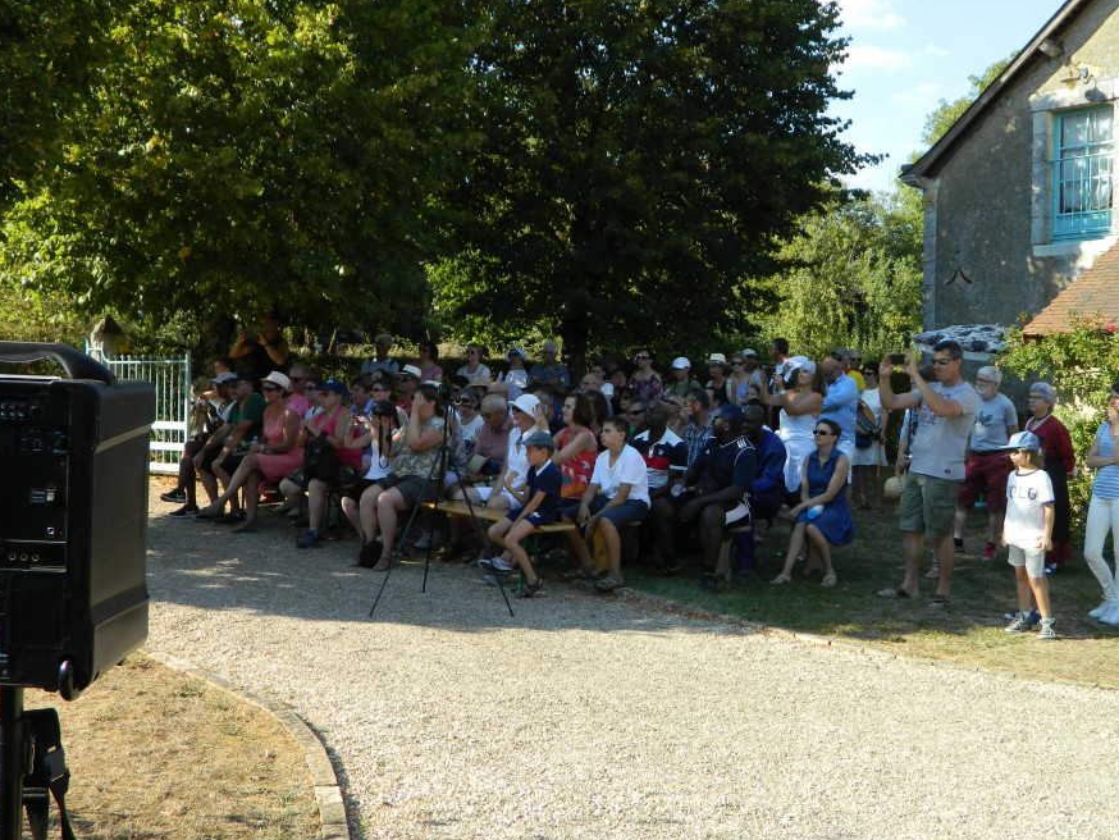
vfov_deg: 35.1
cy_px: 405
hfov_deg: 45.6
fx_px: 1326
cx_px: 647
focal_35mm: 41
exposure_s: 1/320
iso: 80
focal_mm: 6.2
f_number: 3.3
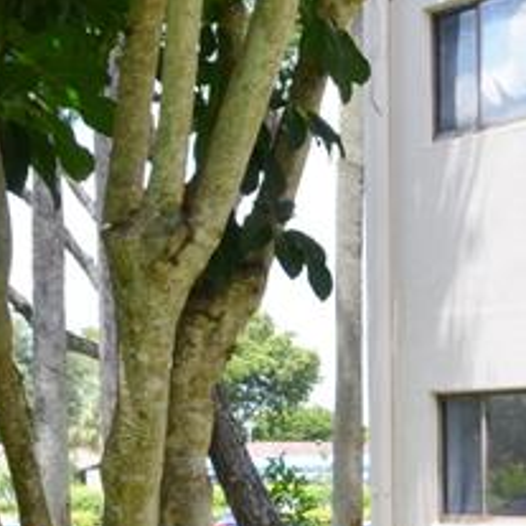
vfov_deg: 13.5
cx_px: 940
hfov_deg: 12.6
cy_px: 612
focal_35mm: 126
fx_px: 2166
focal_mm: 20
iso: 400
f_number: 10
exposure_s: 1/250
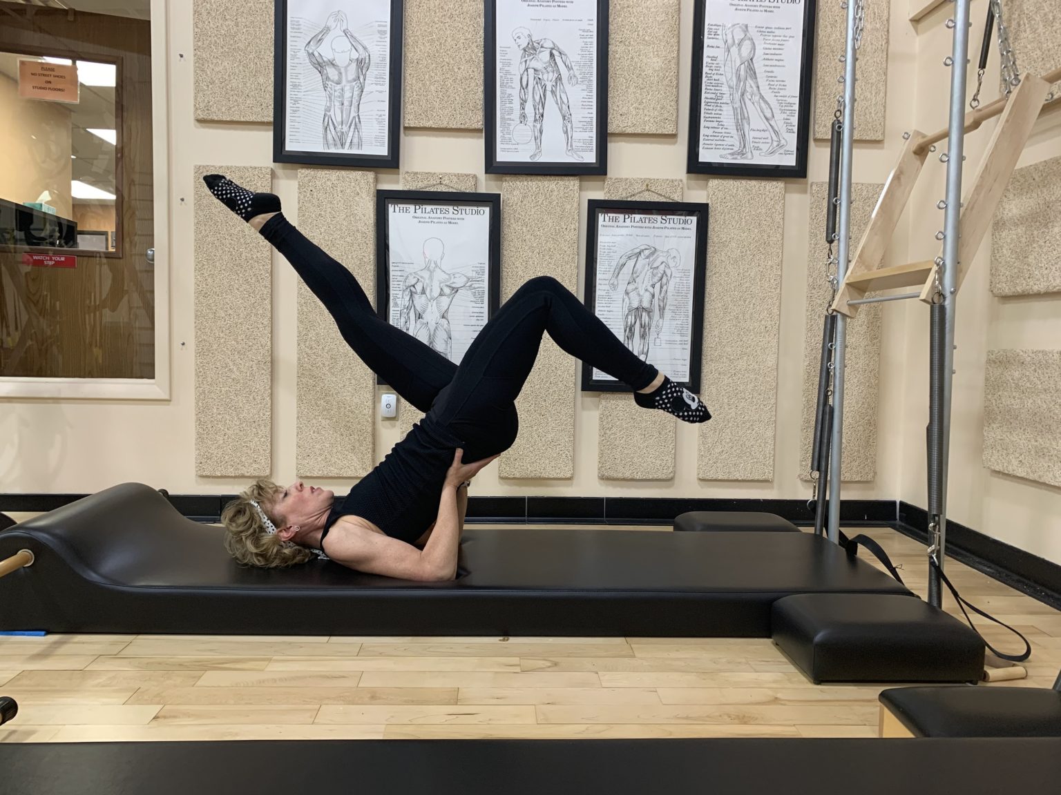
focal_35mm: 26
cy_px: 398
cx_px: 530
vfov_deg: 53.1
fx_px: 797
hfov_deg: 67.3
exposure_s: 1/60
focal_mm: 4.25
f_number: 1.8
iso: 125
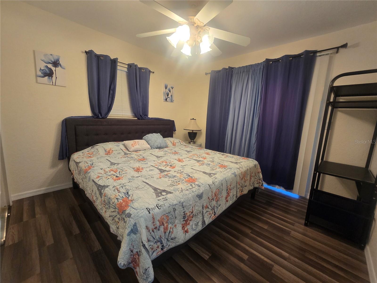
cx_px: 188
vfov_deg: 89.9
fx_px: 142
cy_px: 142
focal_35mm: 13
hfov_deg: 106.2
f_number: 2.2
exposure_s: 1/60
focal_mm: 2.2
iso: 160
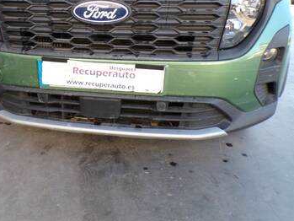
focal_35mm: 33
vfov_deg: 42.8
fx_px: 280
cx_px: 98
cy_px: 92
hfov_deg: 54.2
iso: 100
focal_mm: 4.3
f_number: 4.4
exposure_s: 1/40
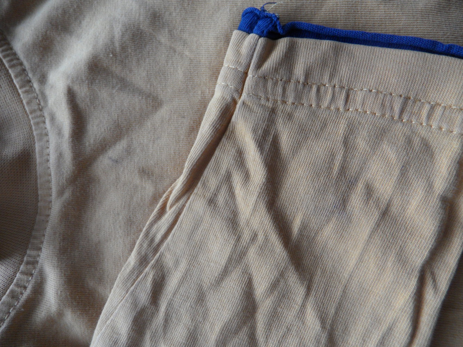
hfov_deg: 71.6
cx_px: 232
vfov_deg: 56.8
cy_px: 174
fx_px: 321
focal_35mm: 24
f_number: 2.9
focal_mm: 4.1
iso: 80
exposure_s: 1/60
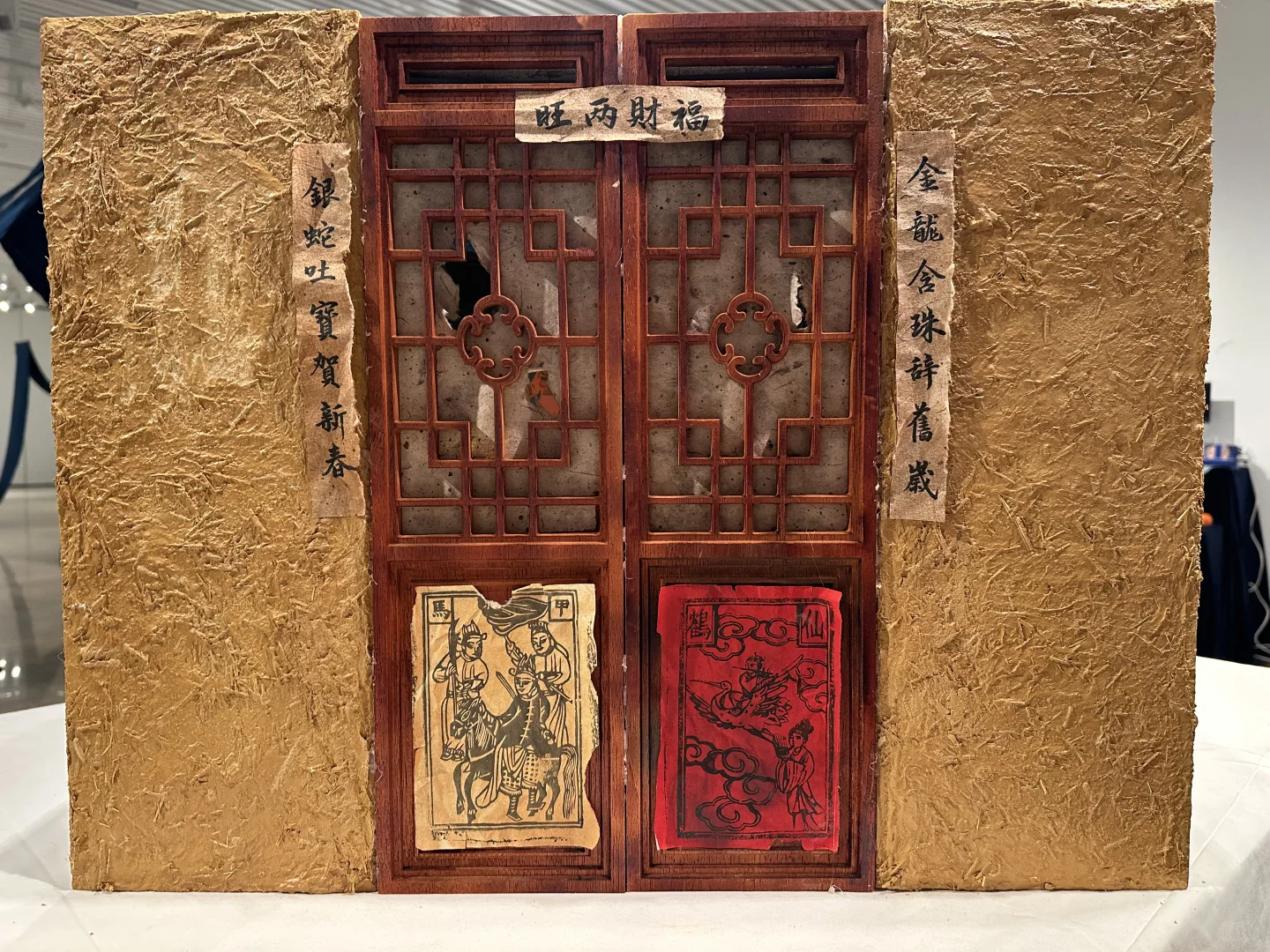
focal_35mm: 24
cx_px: 635
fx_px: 881
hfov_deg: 71.6
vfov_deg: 56.8
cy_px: 476
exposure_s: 1/84
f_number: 1.78
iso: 250
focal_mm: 6.86
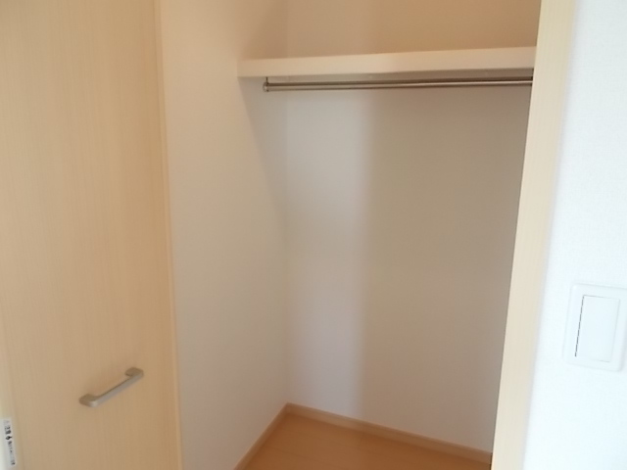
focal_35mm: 26
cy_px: 235
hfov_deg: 67.3
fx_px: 471
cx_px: 314
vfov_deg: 53.1
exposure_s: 1/25
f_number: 3.2
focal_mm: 4.6
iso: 200
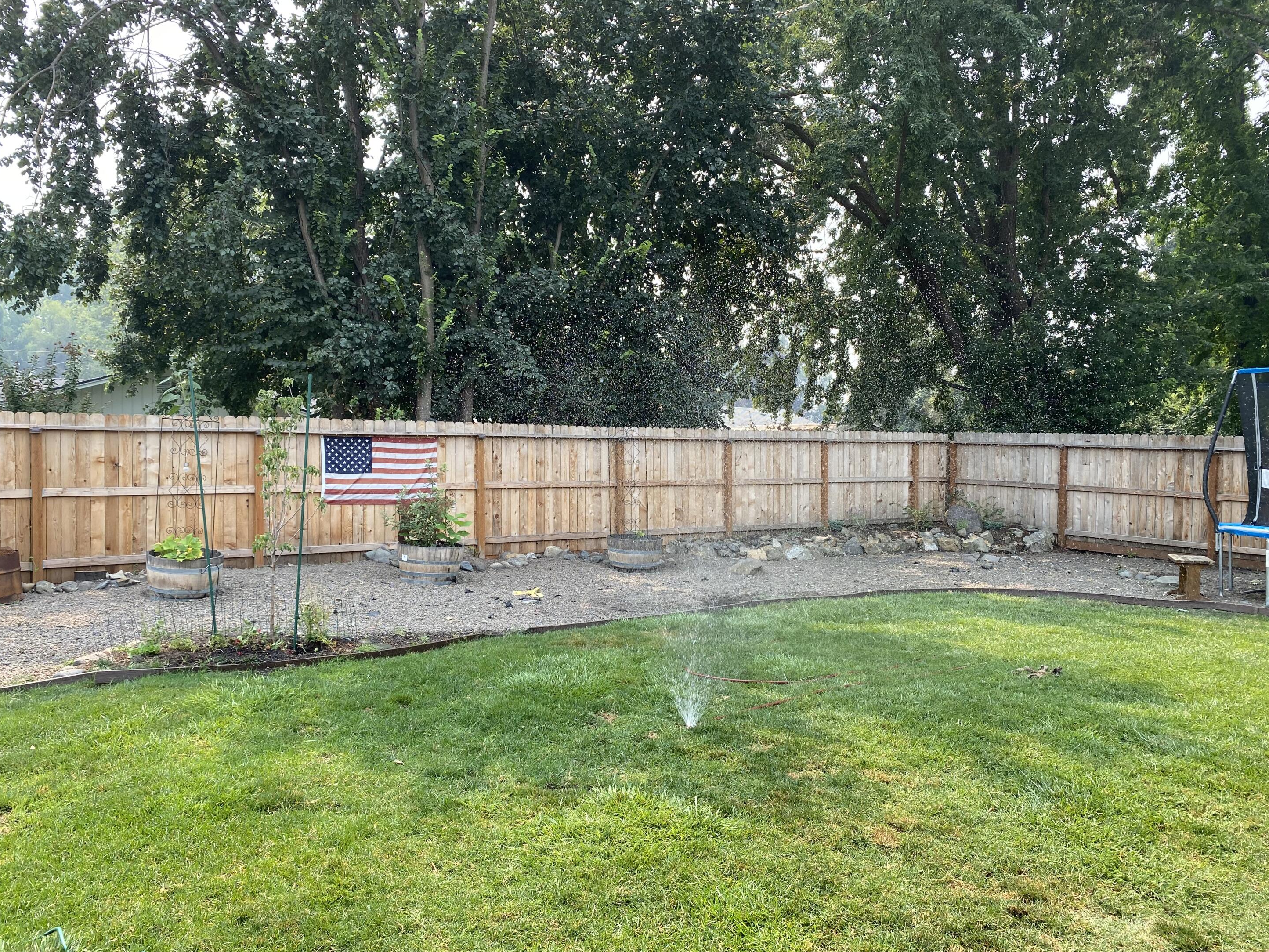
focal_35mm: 27
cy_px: 485
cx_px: 618
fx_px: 990
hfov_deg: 65.3
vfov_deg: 51.4
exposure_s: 1/630
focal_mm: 4.25
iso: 32
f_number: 1.8
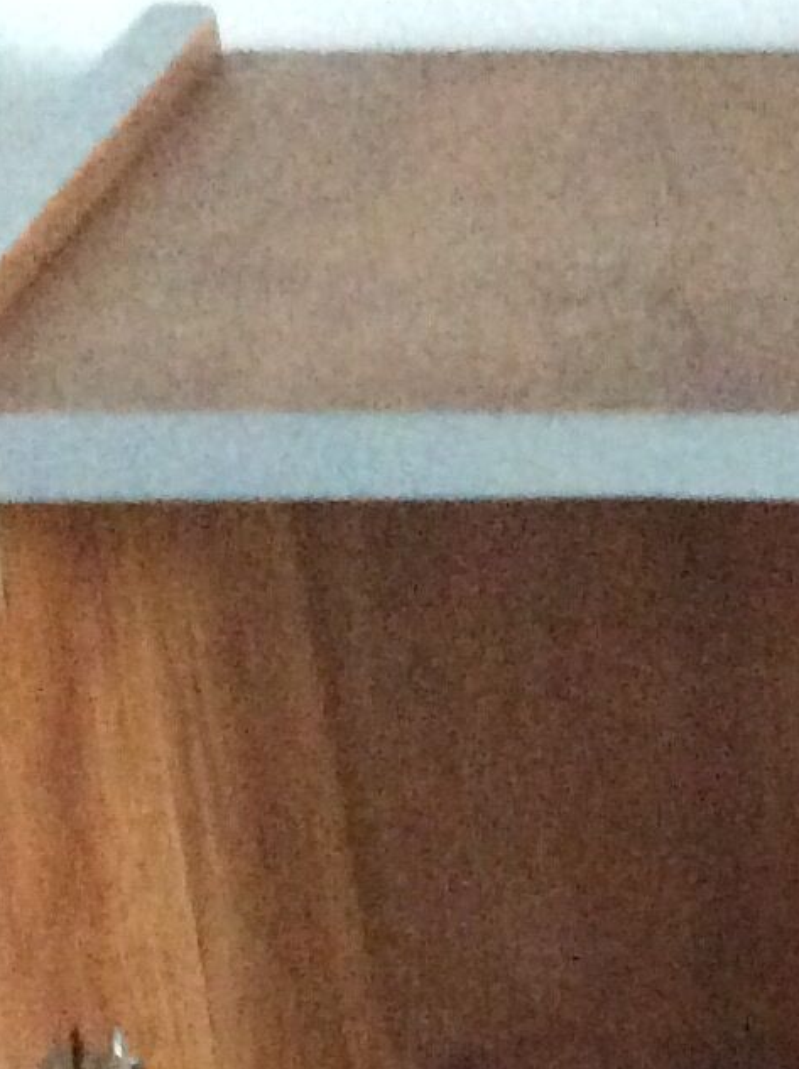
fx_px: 4041
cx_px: 1493
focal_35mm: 131
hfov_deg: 10.5
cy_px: 1746
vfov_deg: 13.9
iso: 640
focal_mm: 3.3
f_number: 2.4
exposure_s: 1/17
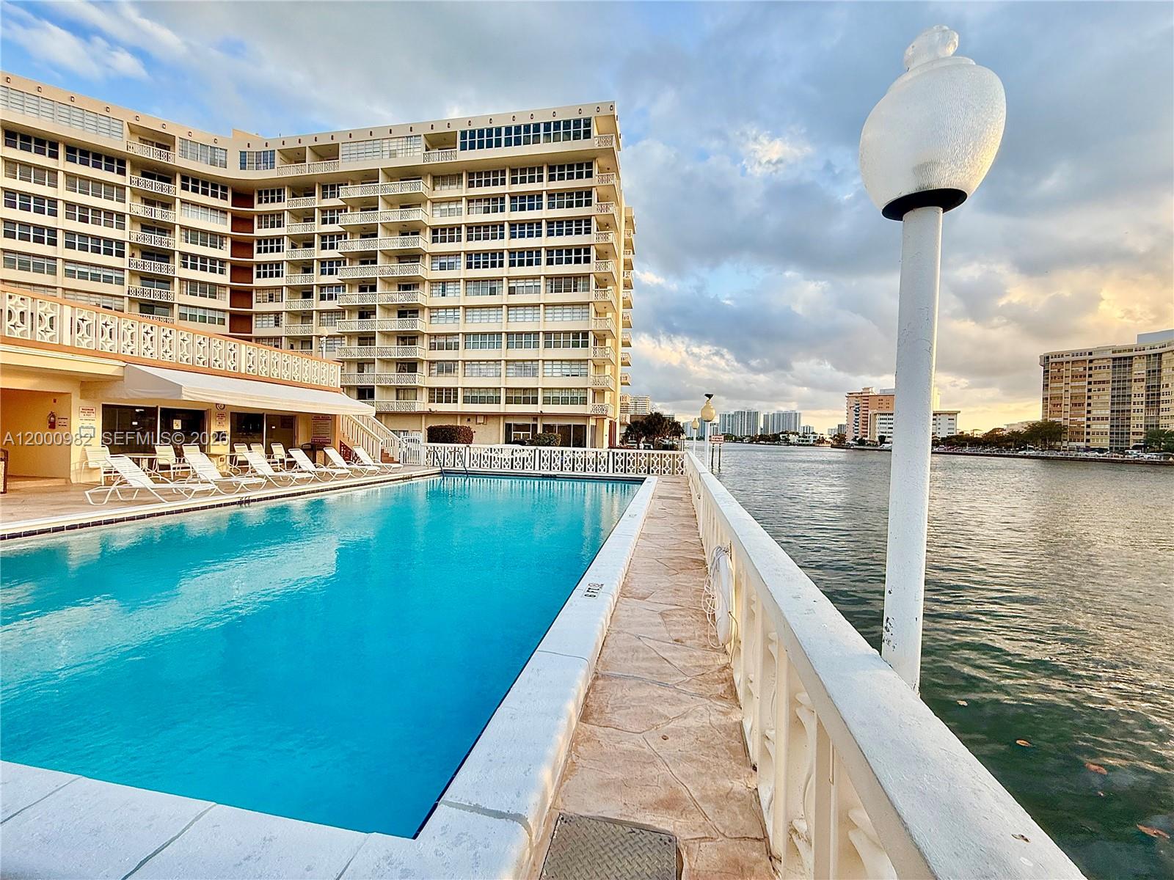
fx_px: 475
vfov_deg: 85.7
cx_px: 587
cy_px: 440
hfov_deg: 102.1
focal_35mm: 14
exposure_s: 1/468
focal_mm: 2.22
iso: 50
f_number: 2.2
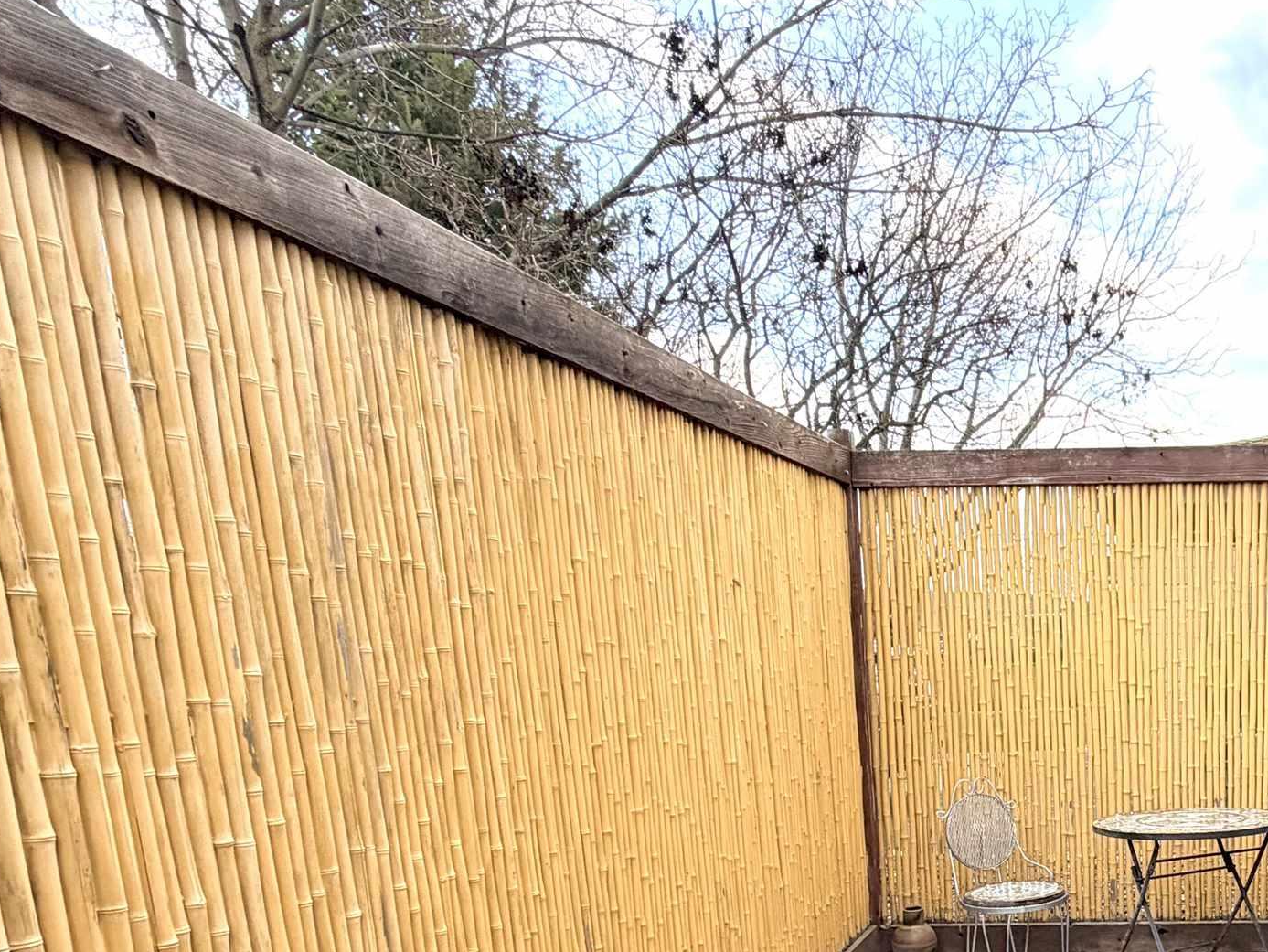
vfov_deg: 41.9
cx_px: 1186
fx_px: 1136
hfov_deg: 50.4
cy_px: 851
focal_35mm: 31
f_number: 2.2
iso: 80
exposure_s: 1/121
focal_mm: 2.22
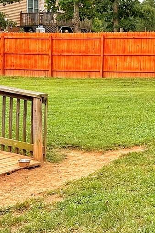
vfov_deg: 20.1
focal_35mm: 101
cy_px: 68
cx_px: 176
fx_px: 653
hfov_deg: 13.2
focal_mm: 6.86
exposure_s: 1/1241
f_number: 1.78
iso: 80
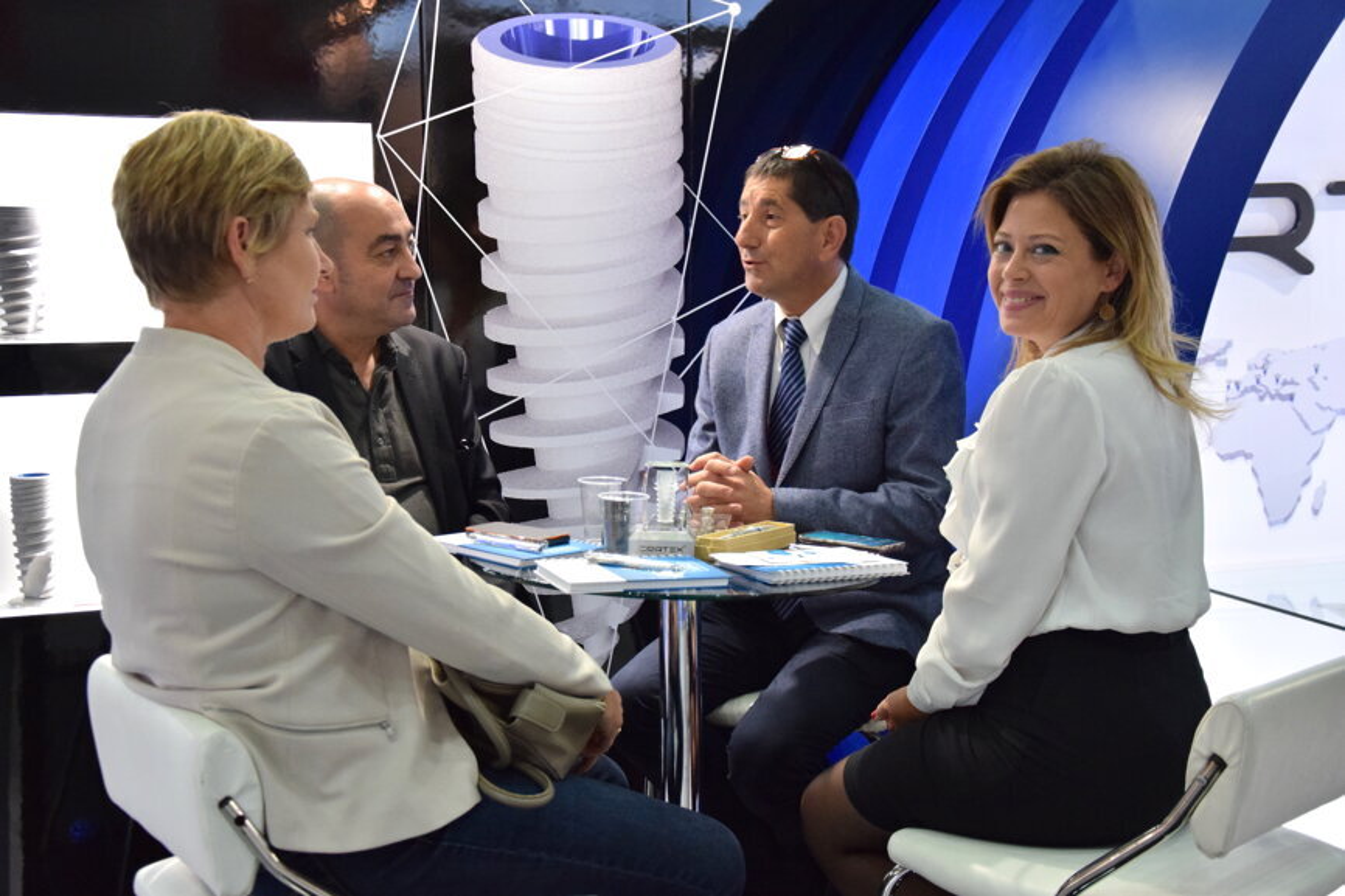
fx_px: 1905
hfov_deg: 38.9
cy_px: 448
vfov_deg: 26.5
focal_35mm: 51
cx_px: 672
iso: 1600
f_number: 4.5
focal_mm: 34
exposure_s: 1/160
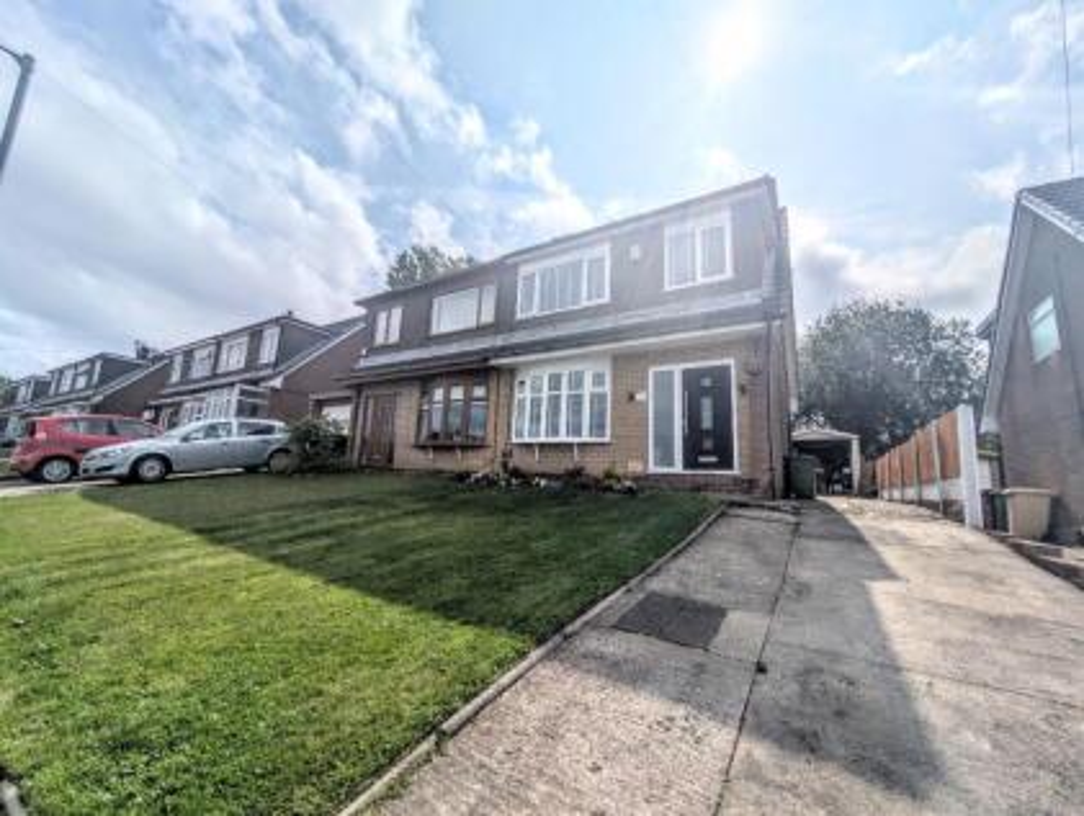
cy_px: 408
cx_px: 542
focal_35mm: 12
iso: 41
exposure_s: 1/8197
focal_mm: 2.02
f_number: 1.7
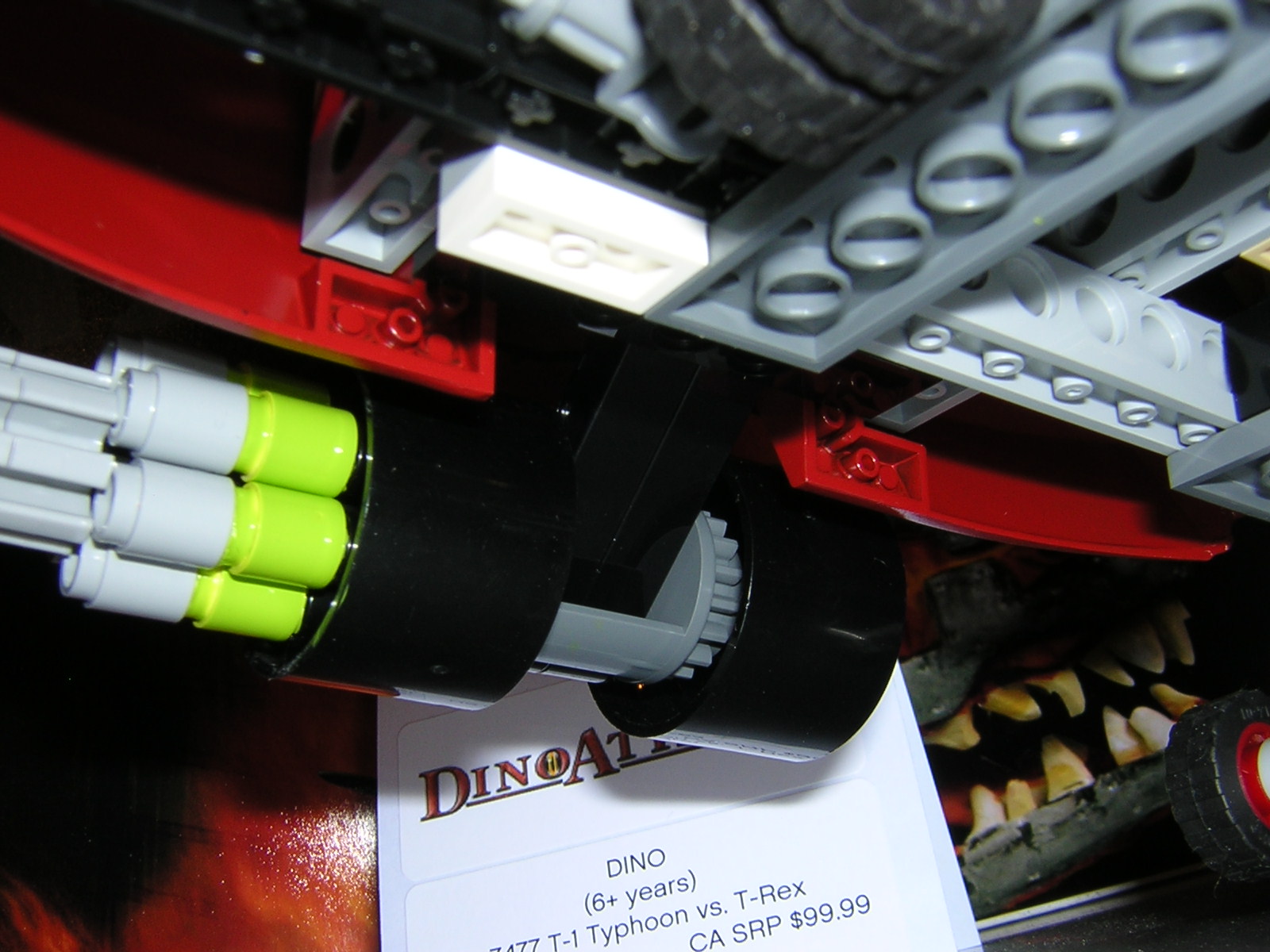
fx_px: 1468
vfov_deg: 36.0
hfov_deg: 46.8
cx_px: 635
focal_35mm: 40
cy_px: 476
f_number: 5.4
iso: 100
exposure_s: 1/60.1
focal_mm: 5.2
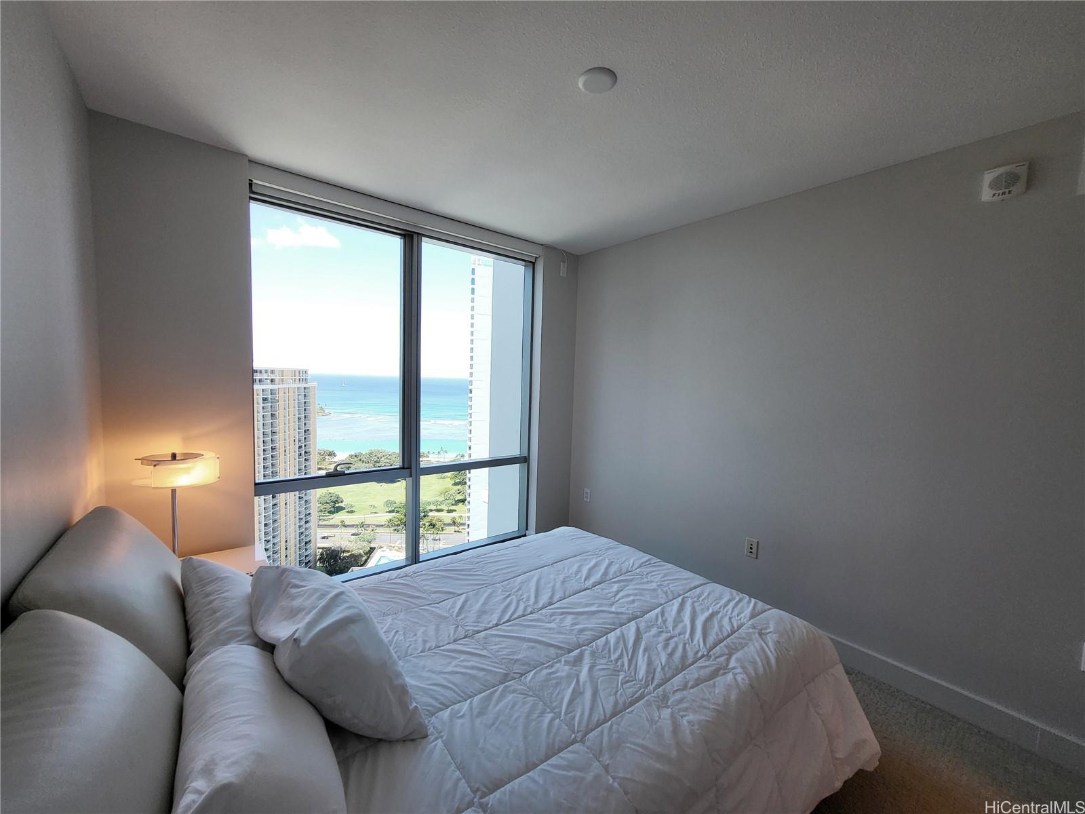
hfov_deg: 106.2
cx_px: 542
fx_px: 407
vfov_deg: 89.9
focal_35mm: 13
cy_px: 407
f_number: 2.2
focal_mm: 1.74
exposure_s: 1/60
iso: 50
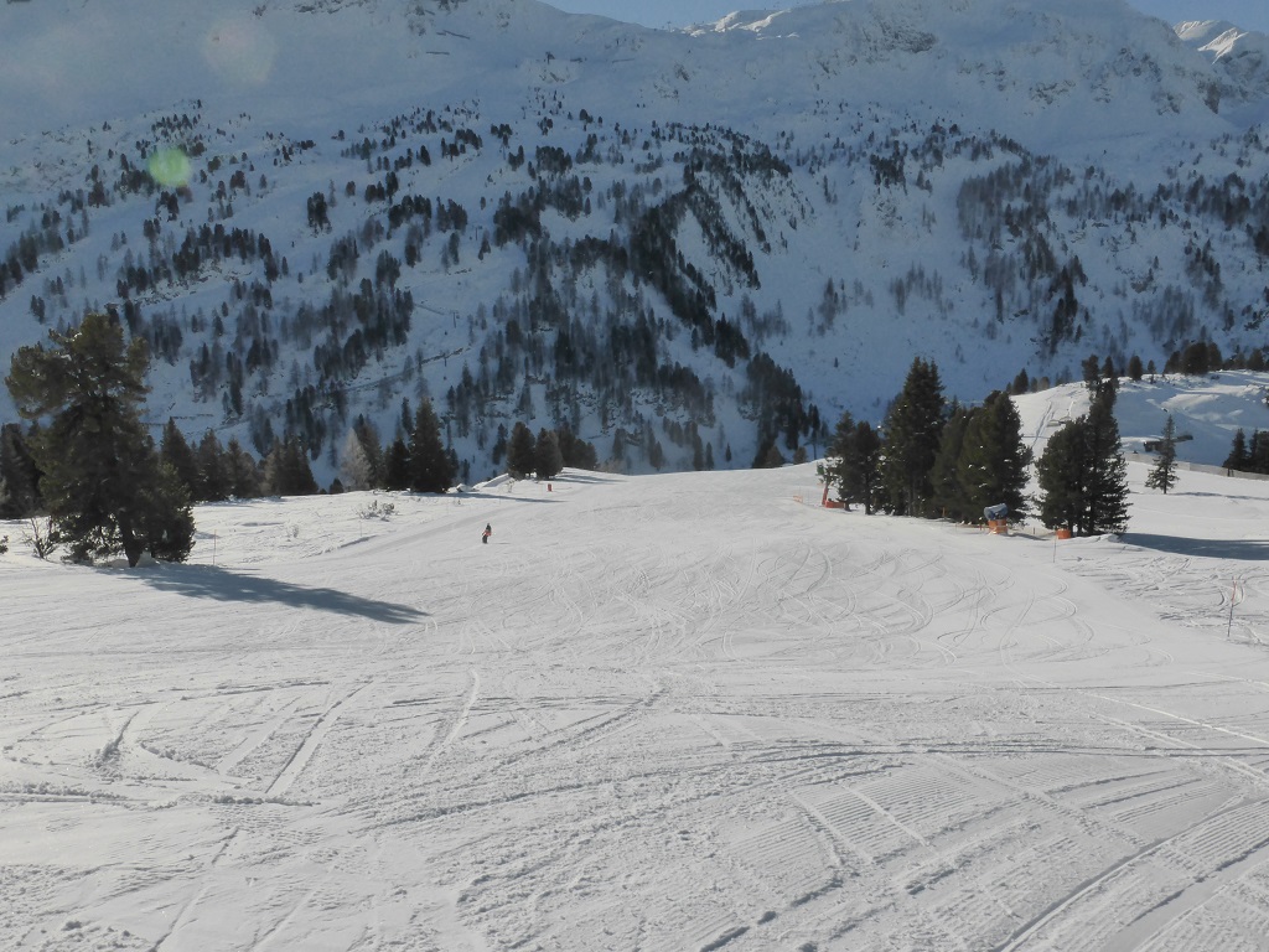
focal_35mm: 31
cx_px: 634
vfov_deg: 45.4
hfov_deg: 58.4
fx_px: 1136
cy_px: 476
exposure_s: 1/1300
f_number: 6.3
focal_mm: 5.4
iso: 200
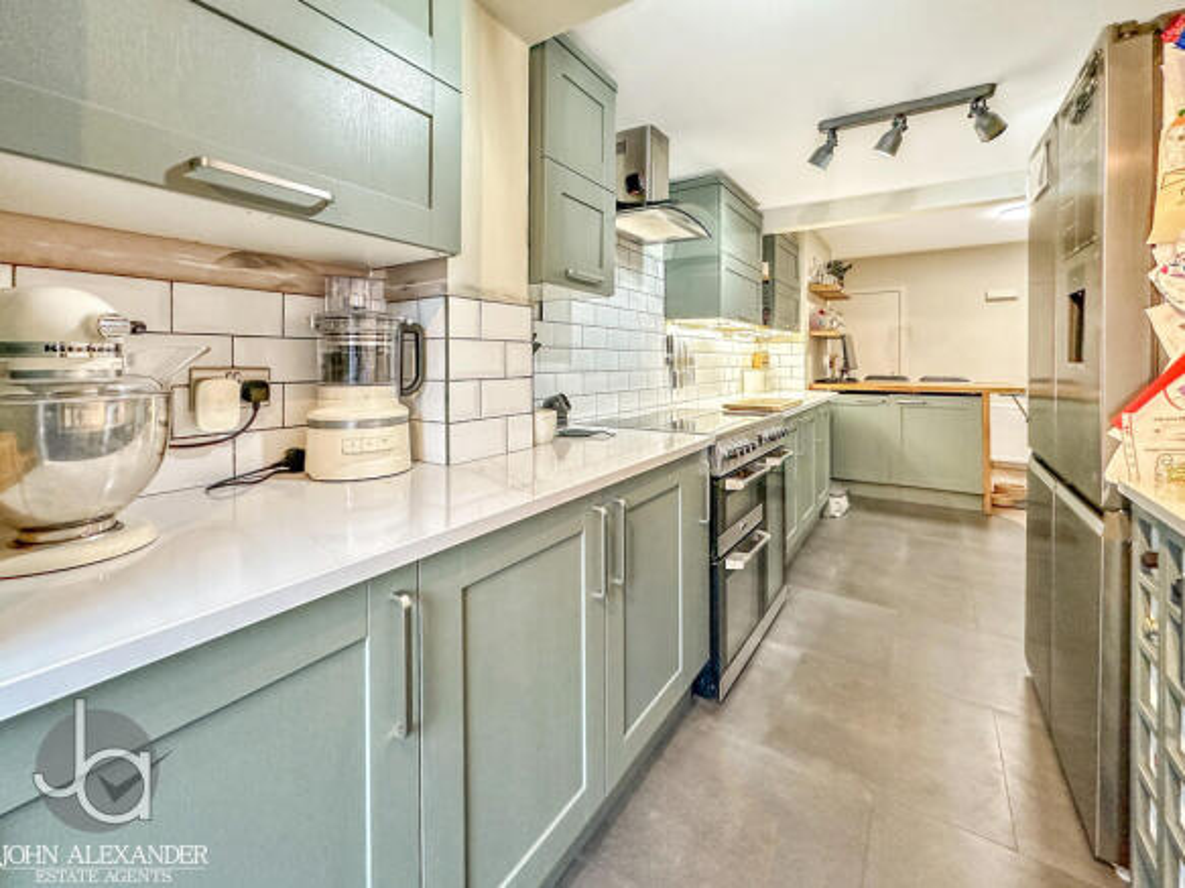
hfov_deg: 102.1
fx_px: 479
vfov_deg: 85.7
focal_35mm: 14
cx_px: 592
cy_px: 444
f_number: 2.2
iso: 320
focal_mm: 2.22
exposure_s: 1/80
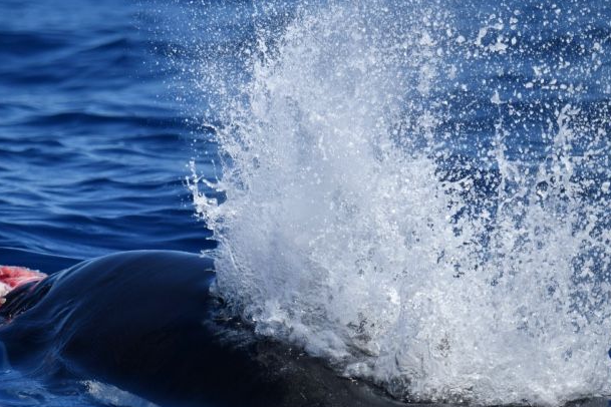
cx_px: 236
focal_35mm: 499
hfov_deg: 4.1
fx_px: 8468
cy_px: 265
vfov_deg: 2.8
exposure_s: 1/8000
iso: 800
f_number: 6
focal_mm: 380
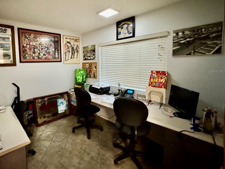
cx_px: 81
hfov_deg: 85.6
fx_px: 117
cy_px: 71
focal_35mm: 18
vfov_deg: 71.1
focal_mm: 2.22
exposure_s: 1/40
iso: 1250
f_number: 2.2
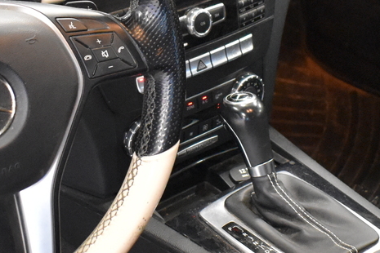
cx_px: 141
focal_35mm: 94
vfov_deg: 14.5
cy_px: 113
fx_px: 992
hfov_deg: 21.6
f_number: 3.5
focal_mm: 18
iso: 4000
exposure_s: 1/60
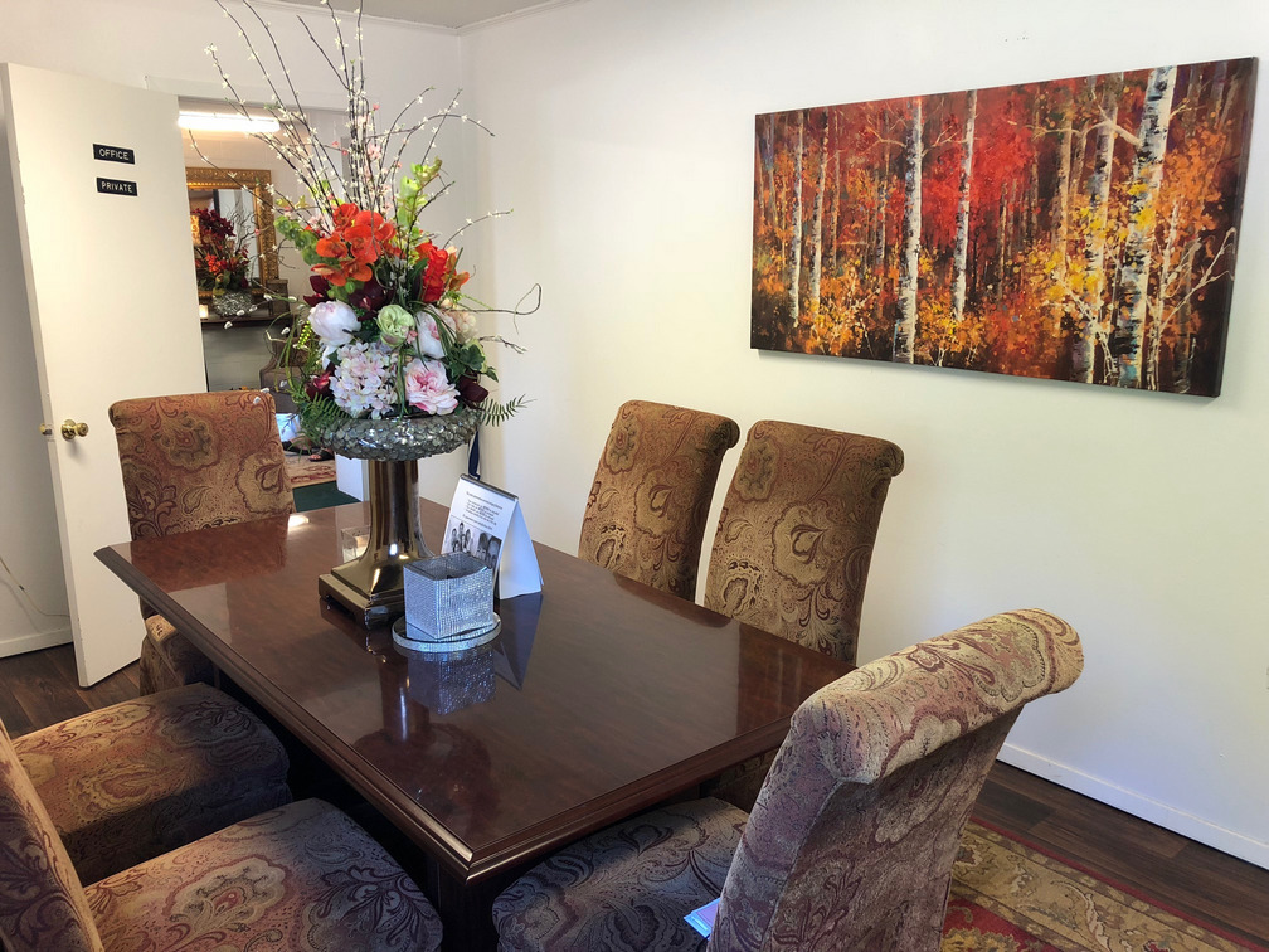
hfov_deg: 63.4
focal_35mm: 28
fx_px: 1026
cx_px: 634
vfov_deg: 49.7
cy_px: 476
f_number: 1.8
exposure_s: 1/17
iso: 40
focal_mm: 4
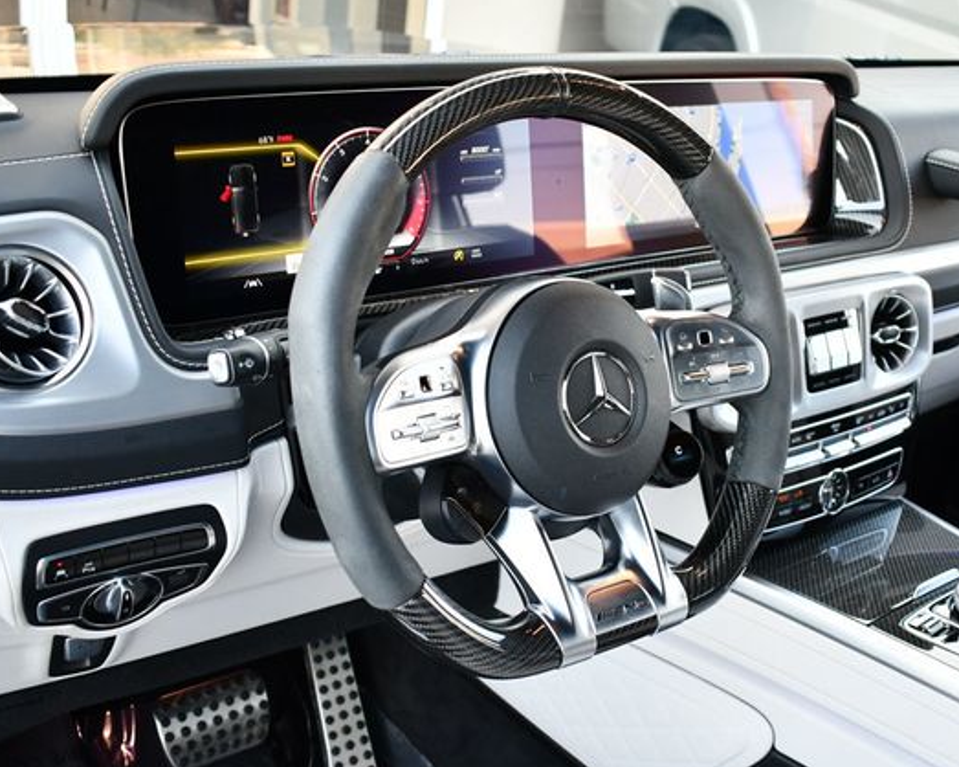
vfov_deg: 32.7
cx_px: 567
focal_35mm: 46
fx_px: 1305
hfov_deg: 40.2
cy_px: 384
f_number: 3.5
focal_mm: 20
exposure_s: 1/200
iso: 800
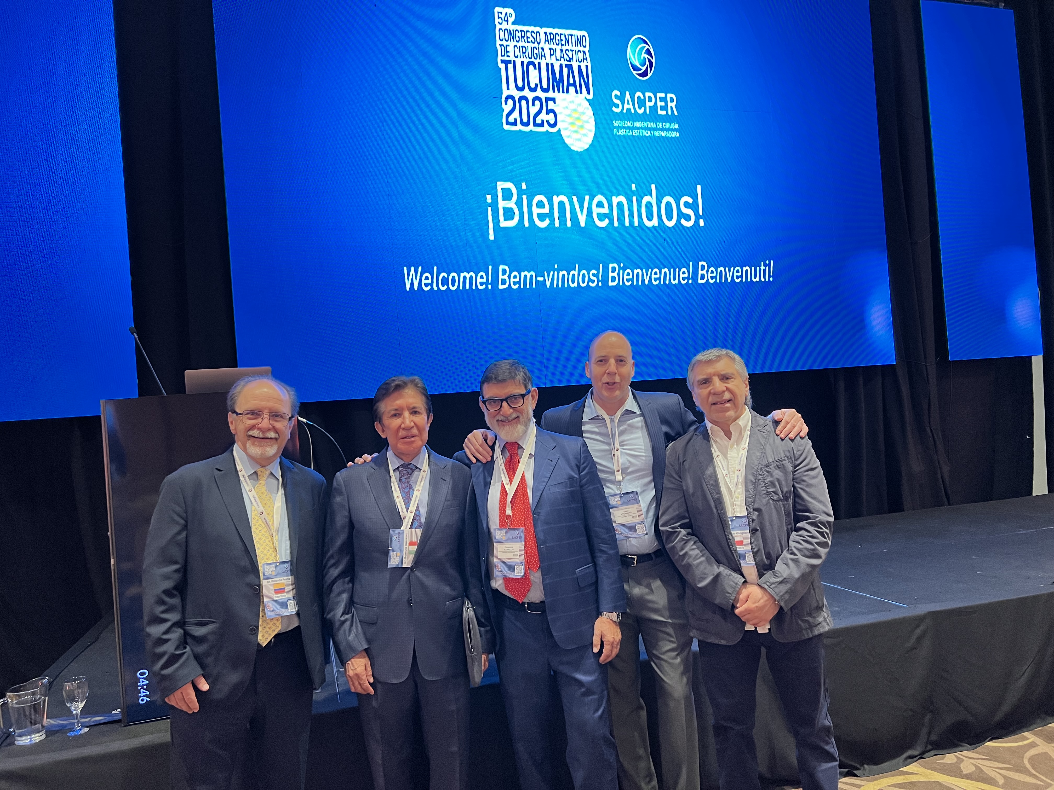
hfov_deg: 67.3
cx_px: 527
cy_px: 395
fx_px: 792
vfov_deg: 53.1
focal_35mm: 26
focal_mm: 5.7
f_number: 1.5
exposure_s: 1/50
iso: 160
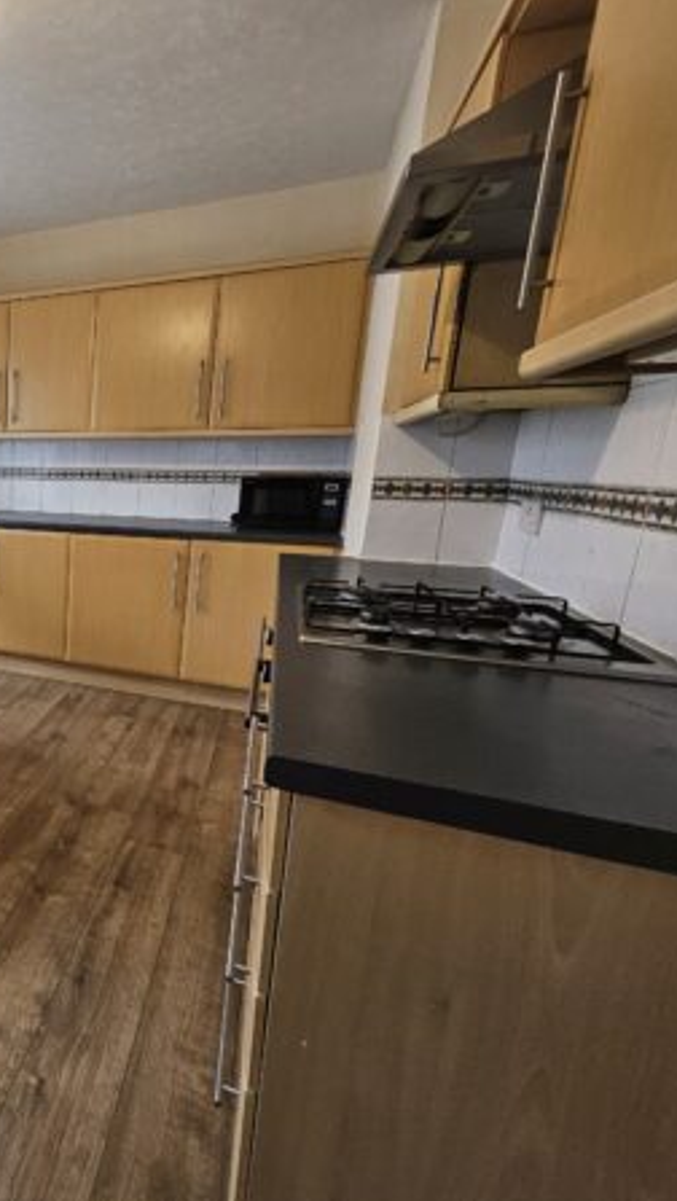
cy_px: 599
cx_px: -48
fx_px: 605
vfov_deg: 89.5
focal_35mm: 19
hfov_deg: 45.6
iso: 100
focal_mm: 1.74
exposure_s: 1/50
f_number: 2.2
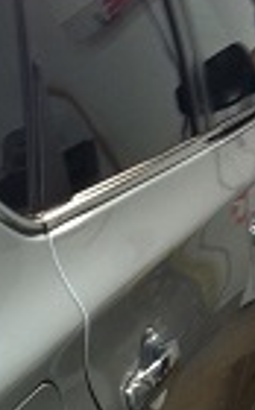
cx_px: -214
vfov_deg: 17.1
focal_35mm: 122
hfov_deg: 10.1
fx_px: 1362
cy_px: 271
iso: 80
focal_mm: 3.85
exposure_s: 1/17
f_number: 2.8
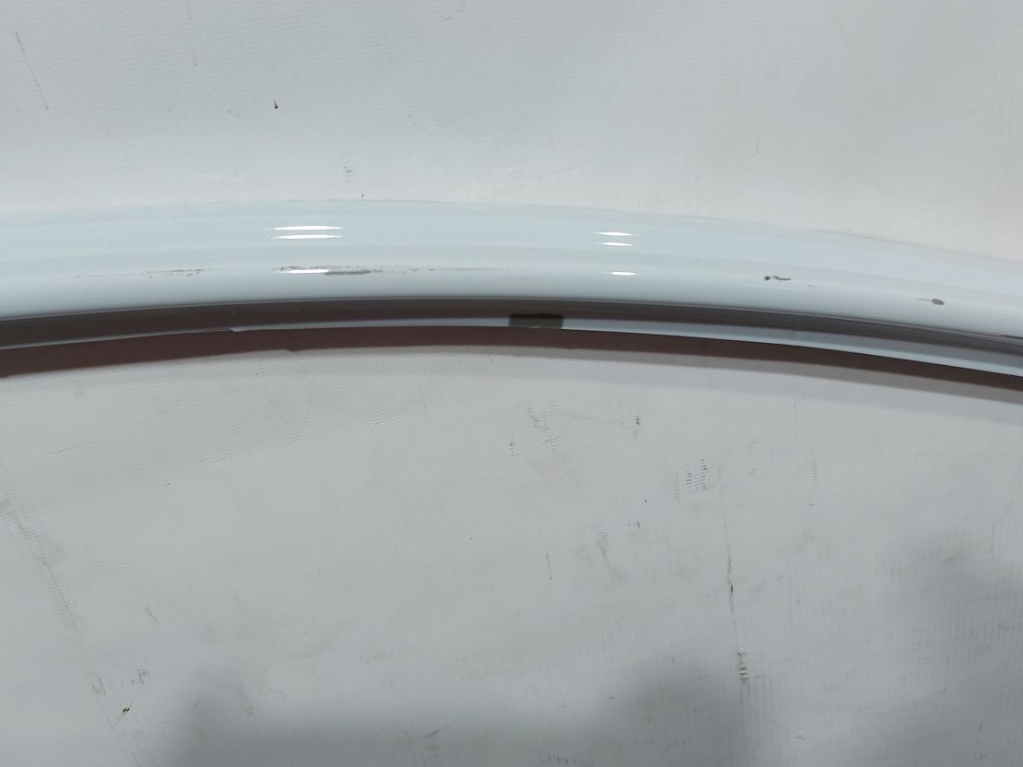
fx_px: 886
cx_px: 455
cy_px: 307
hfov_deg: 59.8
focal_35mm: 30
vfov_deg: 46.5
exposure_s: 1/50
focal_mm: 5.23
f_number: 1.8
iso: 40
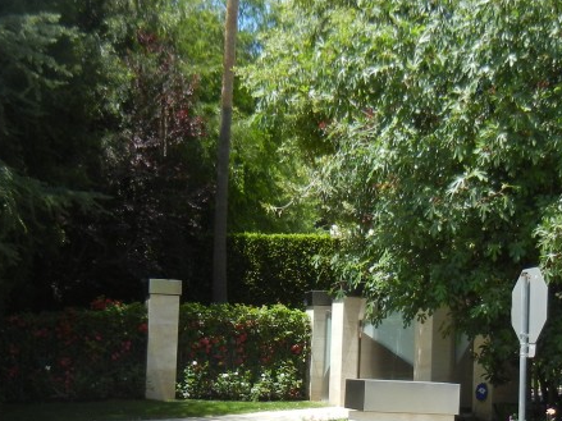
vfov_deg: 20.7
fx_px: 1136
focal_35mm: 70
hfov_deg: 27.8
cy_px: 340
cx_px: 270
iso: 160
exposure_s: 1/596
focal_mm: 5.4
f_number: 3.5
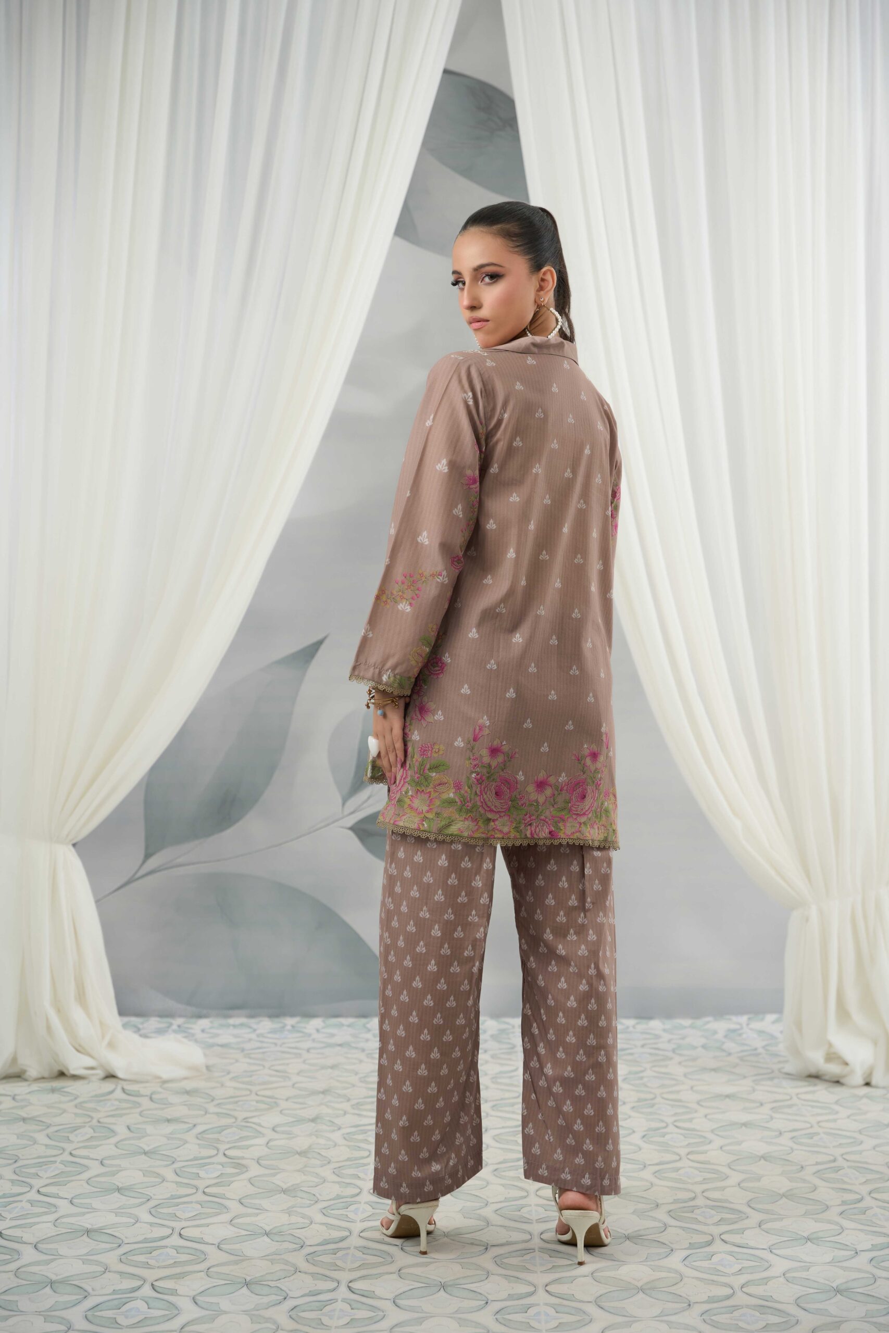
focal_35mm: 56
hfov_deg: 24.1
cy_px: 666
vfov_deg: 35.5
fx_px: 2085
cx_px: 444
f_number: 3.5
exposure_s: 1/125
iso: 160
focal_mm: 56.3
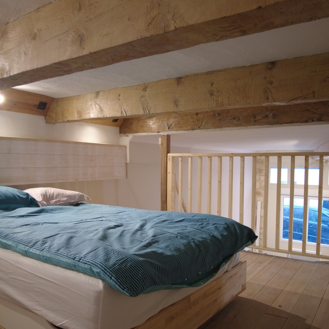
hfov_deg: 55.6
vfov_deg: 55.5
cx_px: 153
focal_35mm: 29
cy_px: 180
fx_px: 312
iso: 400
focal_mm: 4.4
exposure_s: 1/10
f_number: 1.8
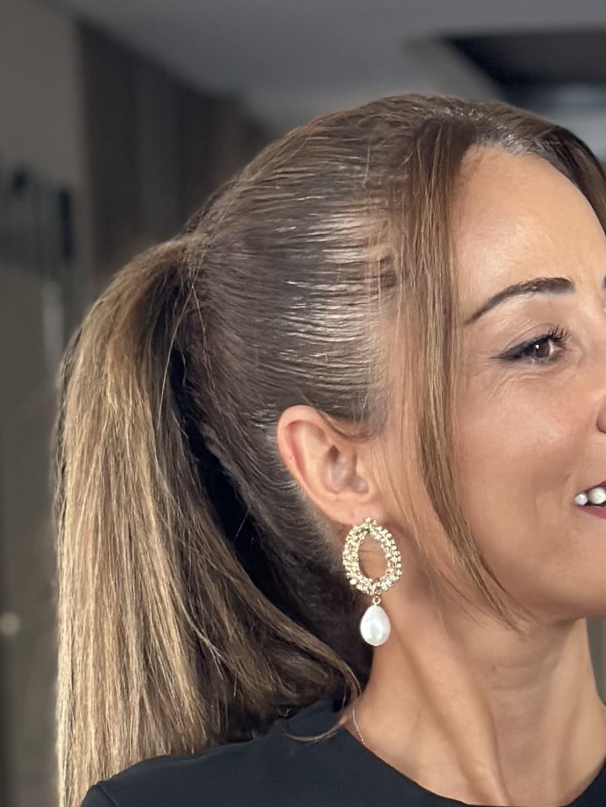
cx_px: 661
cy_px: 1223
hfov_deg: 9.3
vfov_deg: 11.9
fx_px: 3687
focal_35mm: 158
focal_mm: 6.86
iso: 250
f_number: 1.78
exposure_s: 1/60
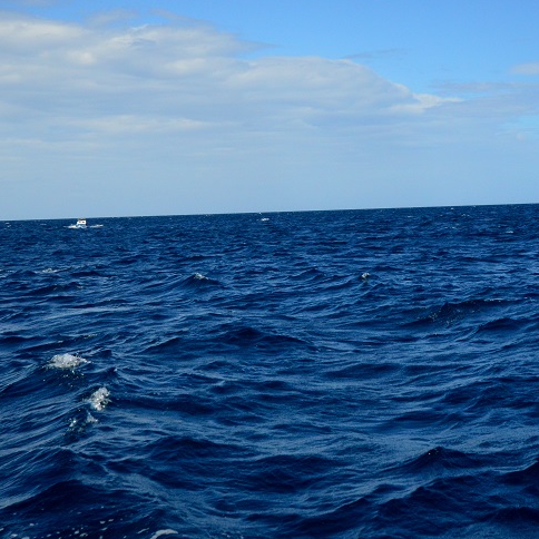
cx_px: 288
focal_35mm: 63
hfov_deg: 27.3
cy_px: 236
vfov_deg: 27.3
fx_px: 1110
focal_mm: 24
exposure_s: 1/8000
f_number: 4.5
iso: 900
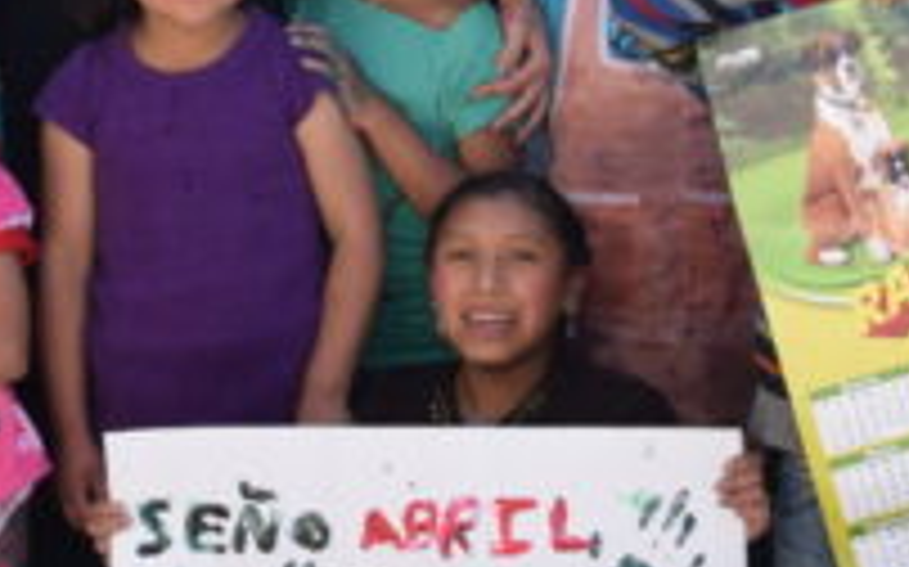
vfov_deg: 7.0
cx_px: 819
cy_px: -106
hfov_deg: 11.2
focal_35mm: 186
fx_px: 4605
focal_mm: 24
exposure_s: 1/250
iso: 320
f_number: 8
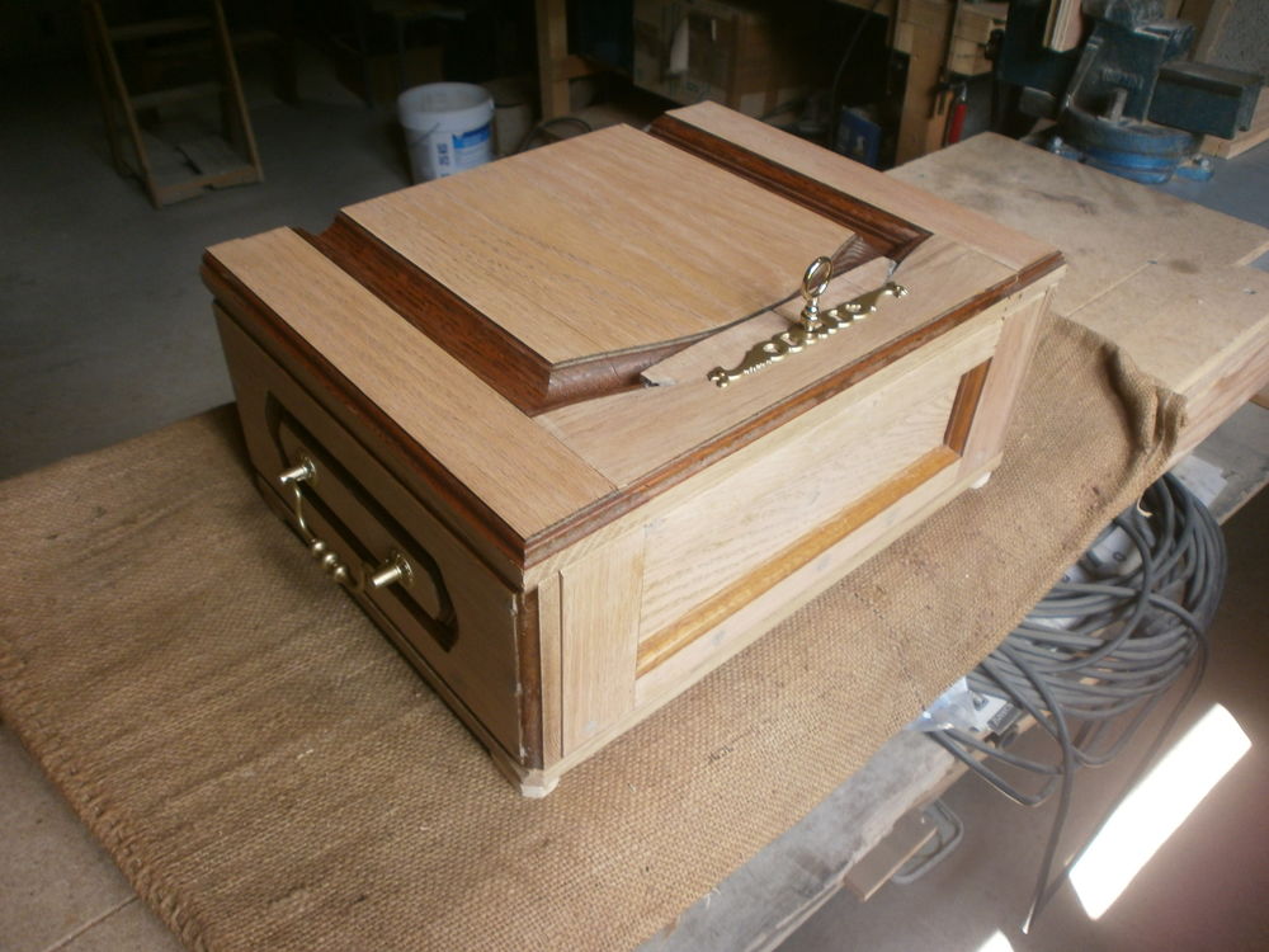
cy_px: 476
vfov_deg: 51.4
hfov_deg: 65.3
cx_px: 634
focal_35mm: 27
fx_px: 990
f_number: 2.9
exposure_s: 1/60
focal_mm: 4.8
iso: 100
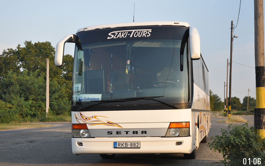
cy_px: 82
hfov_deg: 33.0
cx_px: 133
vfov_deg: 21.0
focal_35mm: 62
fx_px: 448
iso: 800
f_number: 4.5
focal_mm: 40
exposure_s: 1/800
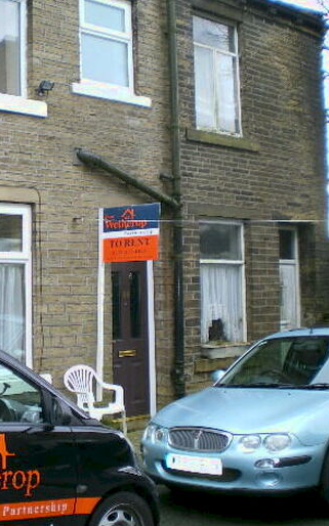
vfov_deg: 38.9
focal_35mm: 52
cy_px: 258
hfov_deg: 23.9
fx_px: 746
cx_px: 10
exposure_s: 1/50
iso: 80
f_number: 3.1
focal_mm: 6.3
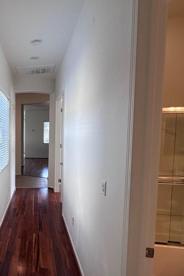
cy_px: 149
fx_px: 199
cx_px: -8
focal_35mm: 26
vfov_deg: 69.3
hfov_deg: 41.6
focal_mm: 2.22
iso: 125
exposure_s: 1/120
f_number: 2.2
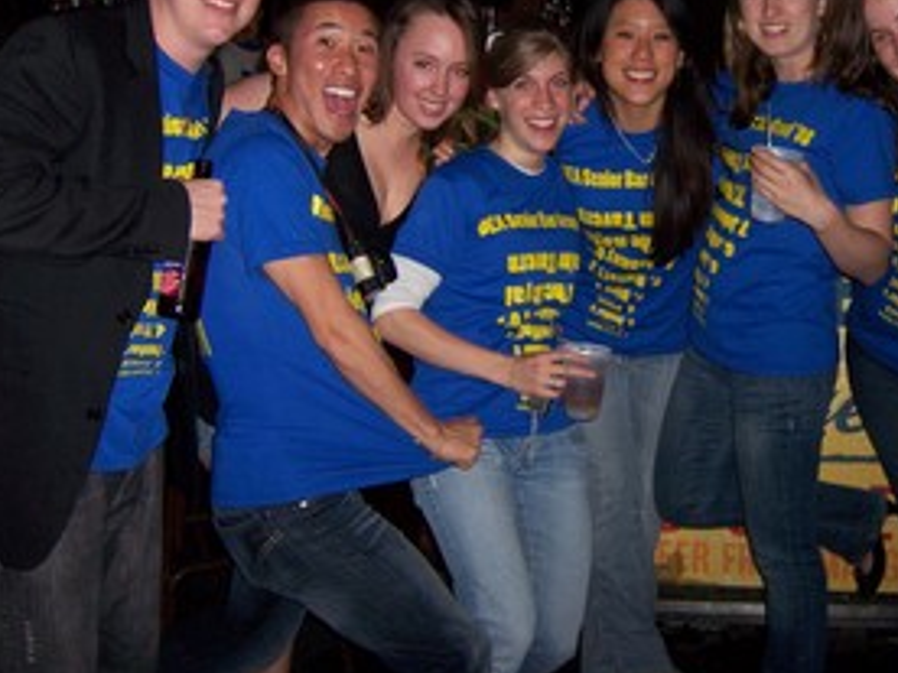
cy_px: 249
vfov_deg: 28.4
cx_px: 613
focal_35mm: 51
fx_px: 1323
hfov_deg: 37.0
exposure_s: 1/60
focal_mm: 6.2
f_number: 2.8
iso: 125
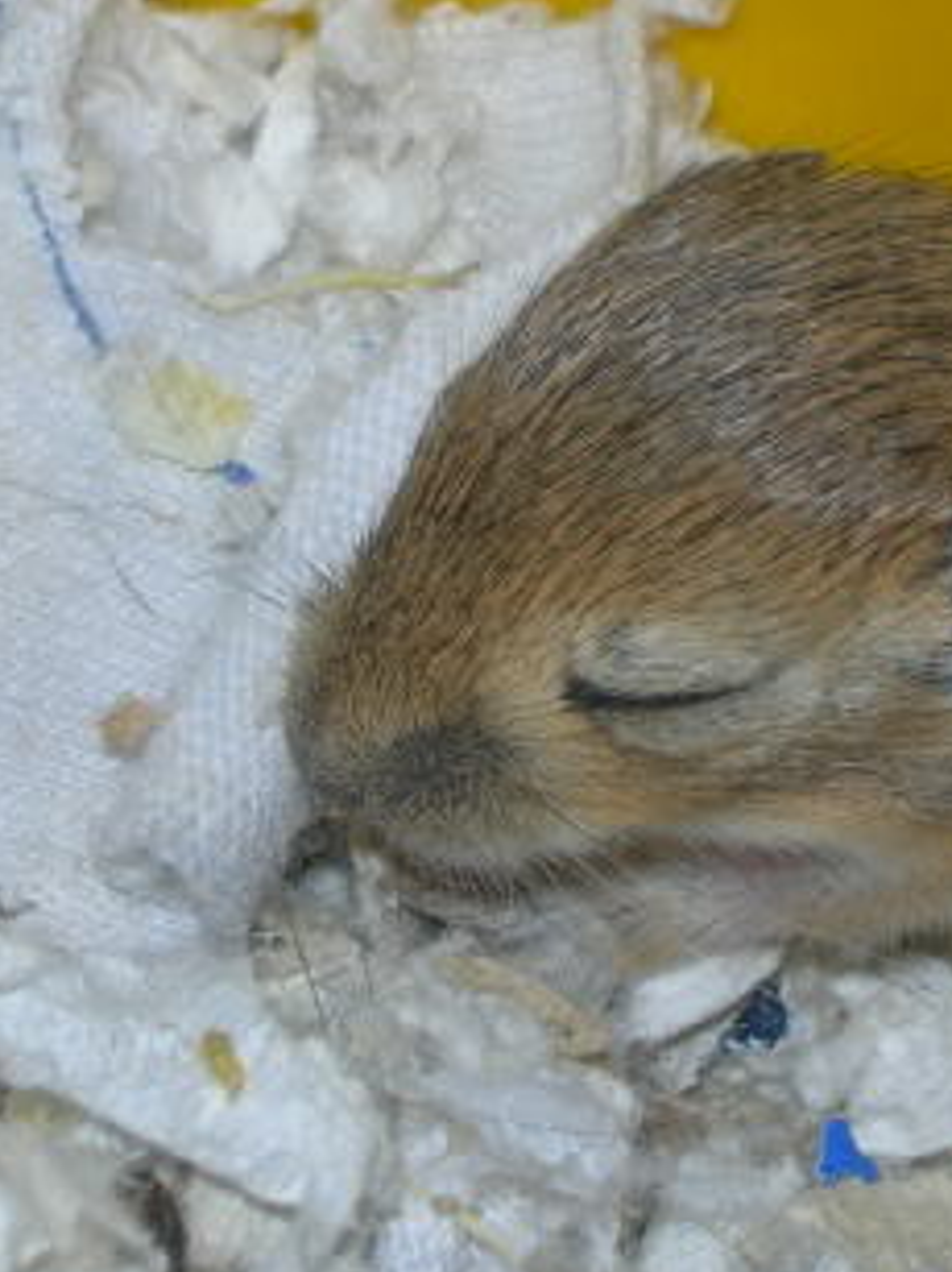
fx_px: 8843
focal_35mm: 241
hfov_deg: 6.2
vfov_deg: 8.2
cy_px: 406
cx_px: 762
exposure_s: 1/60.1
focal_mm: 23.4
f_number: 8.2
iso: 50
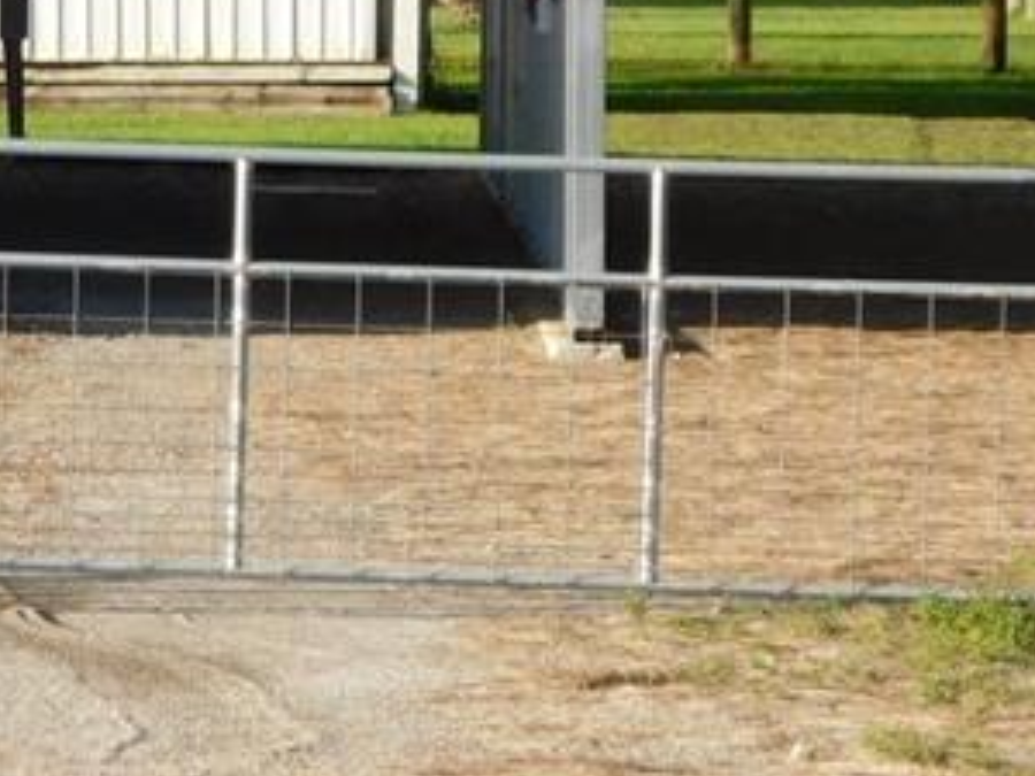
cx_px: -204
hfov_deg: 7.2
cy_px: -48
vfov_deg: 5.4
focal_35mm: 273
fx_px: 8163
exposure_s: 1/320
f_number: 4.4
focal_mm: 14.2
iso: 125
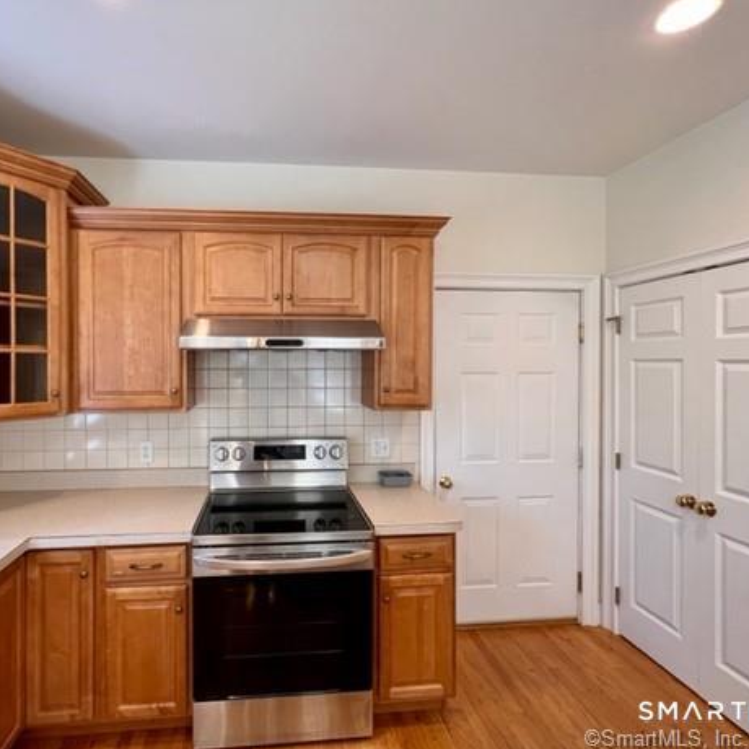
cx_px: 298
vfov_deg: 87.4
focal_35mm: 16
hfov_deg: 86.3
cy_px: 363
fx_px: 392
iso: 200
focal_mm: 1.57
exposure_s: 1/120
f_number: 1.8
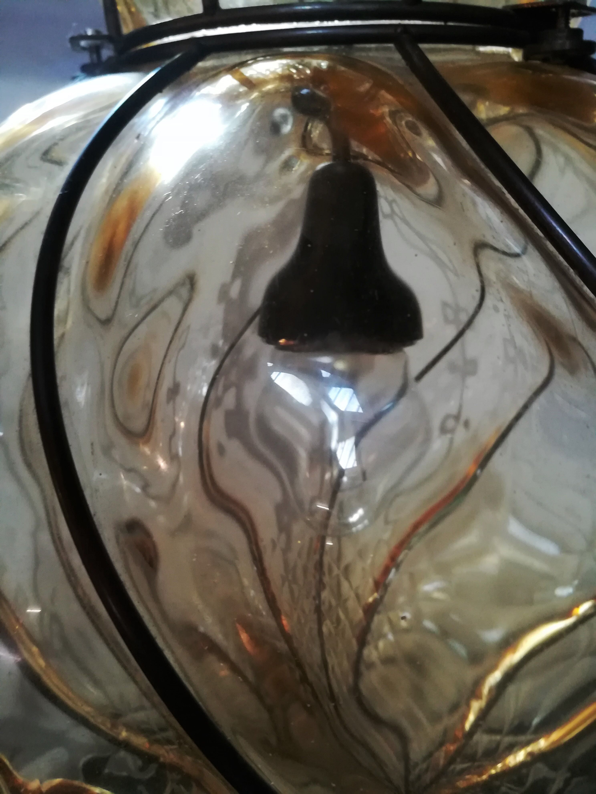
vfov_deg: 67.3
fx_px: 597
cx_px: 298
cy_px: 397
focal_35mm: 26
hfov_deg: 53.1
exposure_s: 1/33.3
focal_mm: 3.83
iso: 320
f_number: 2.2
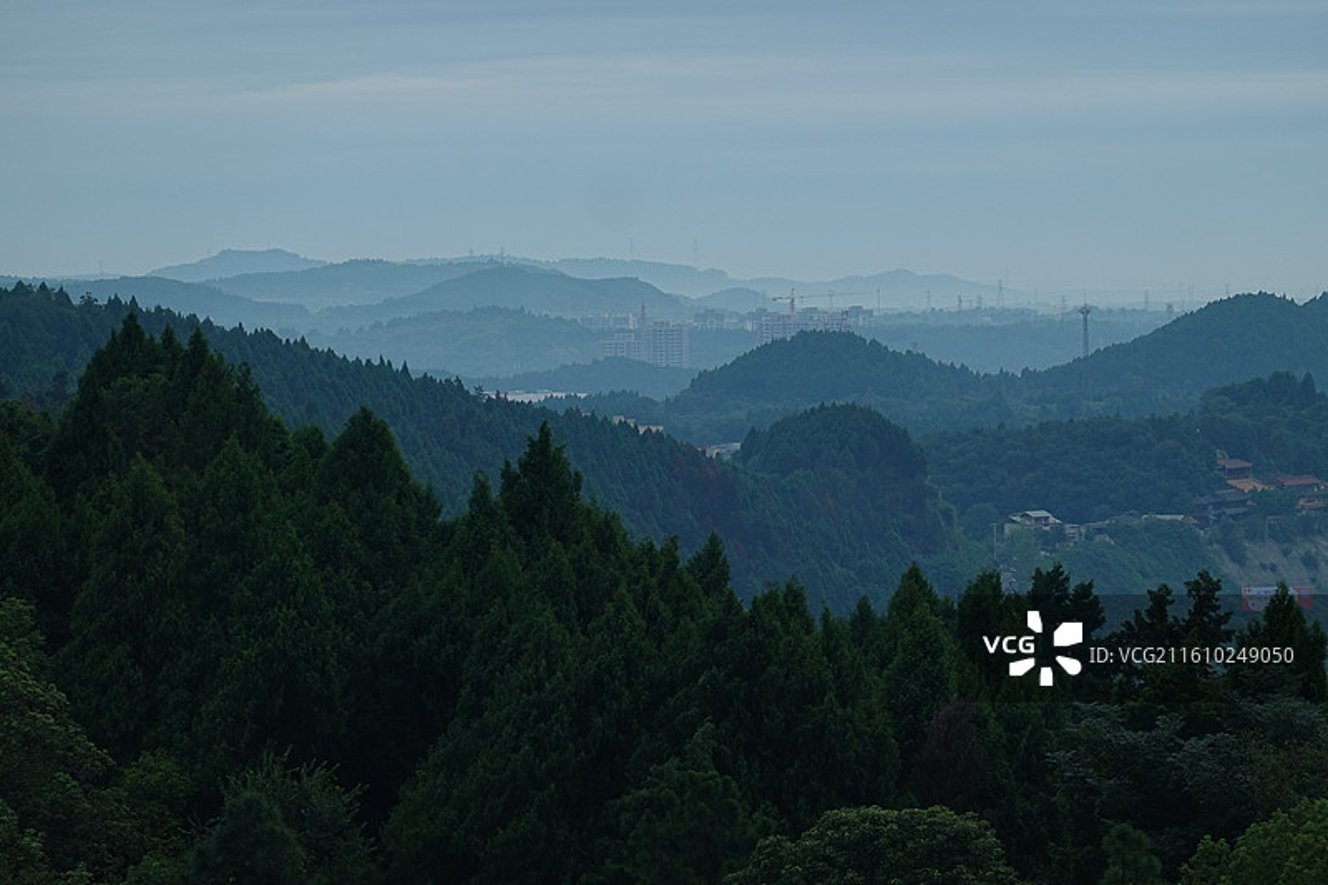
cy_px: 442
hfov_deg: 10.3
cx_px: 664
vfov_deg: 6.9
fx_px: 7376
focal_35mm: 200
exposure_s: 1/320
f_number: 5.6
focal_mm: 72
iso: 125
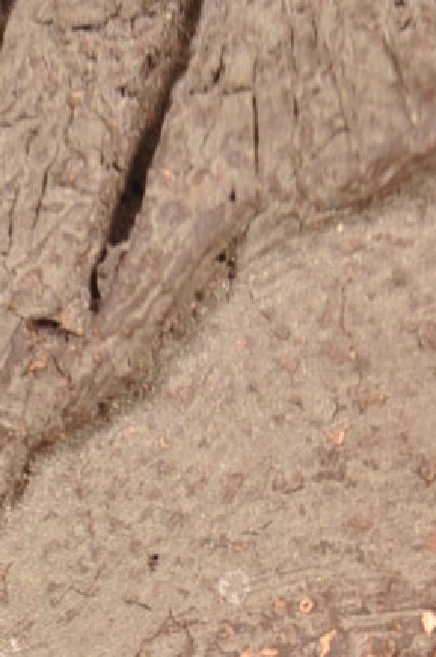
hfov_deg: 6.6
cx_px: 308
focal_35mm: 207
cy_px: 1078
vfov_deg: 9.6
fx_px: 3769
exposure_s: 1/15
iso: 200
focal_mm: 28
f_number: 5.6
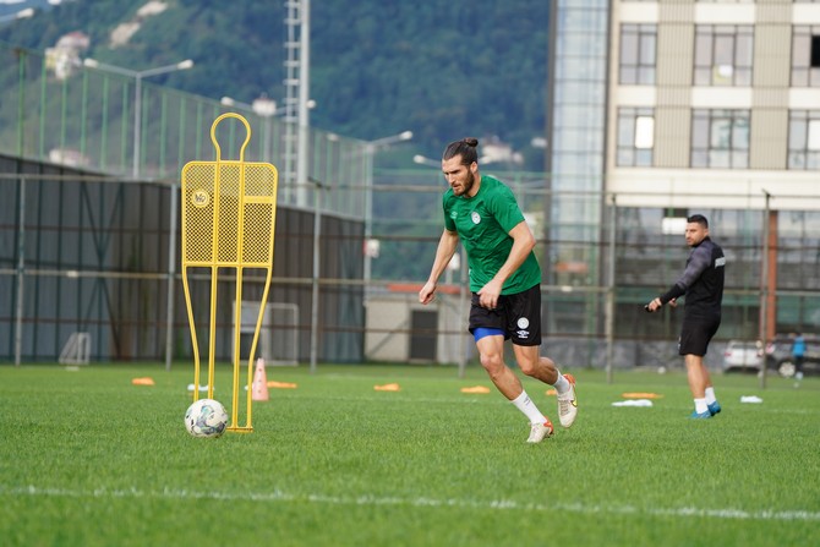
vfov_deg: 5.6
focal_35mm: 244
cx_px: 410
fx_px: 5559
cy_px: 274
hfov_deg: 8.4
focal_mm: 244
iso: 640
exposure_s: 1/320
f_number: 5.6
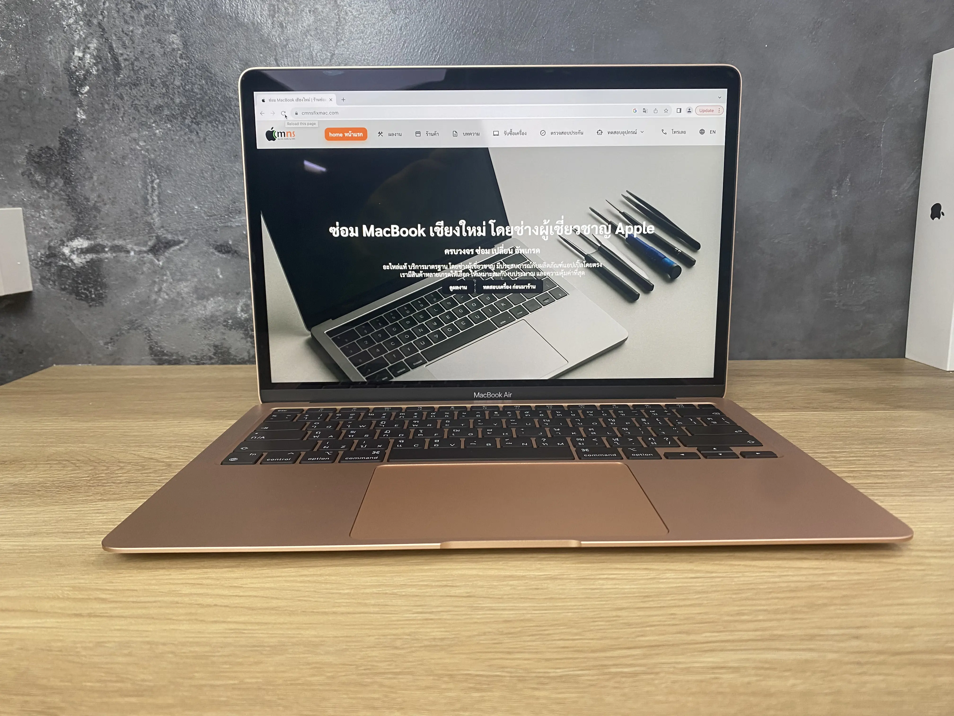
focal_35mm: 26
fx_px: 717
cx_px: 477
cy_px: 358
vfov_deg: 53.1
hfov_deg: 67.3
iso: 80
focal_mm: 4.25
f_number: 1.8
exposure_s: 1/50
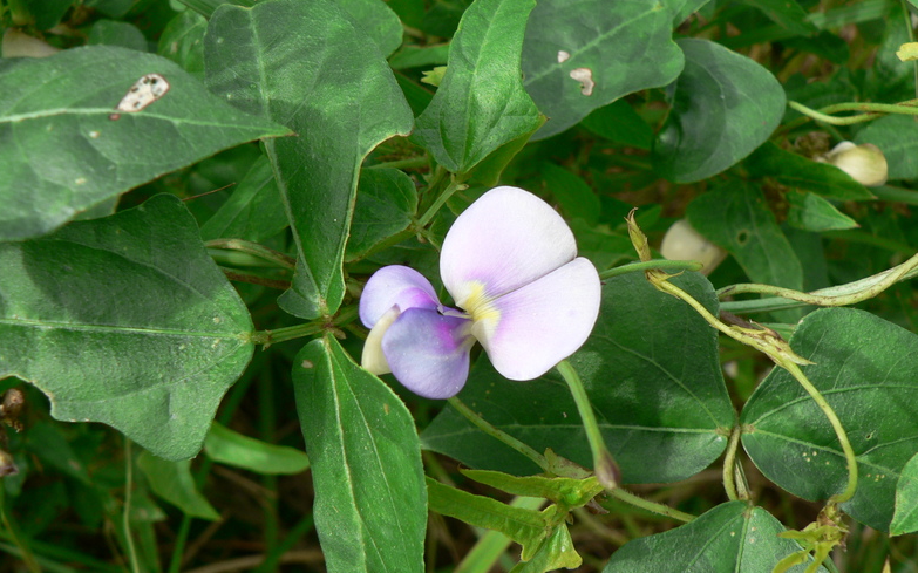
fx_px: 976
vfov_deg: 32.8
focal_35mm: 39
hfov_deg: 50.4
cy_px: 291
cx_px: 461
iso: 80
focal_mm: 6
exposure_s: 1/160
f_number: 4
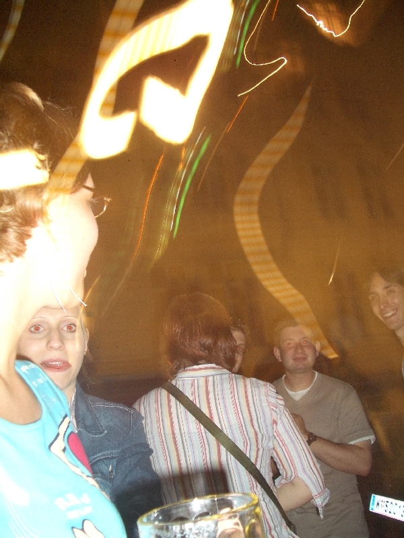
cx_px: 202
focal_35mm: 35
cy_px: 269
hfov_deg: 40.7
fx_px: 545
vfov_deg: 52.6
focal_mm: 5.8
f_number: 2.6
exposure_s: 4
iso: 100
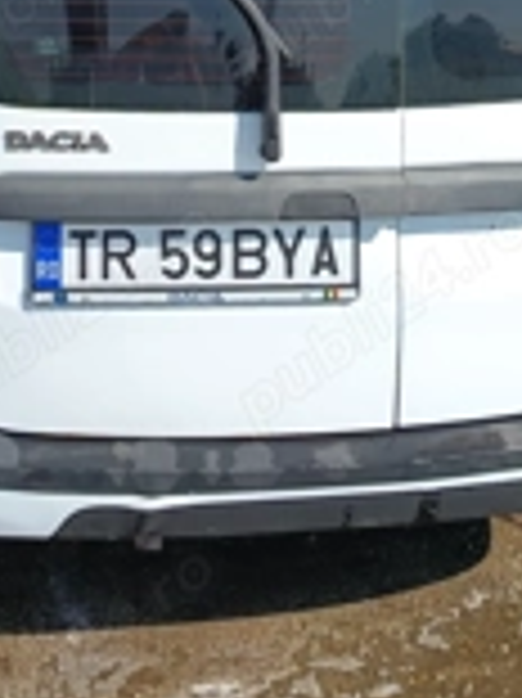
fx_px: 1248
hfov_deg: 23.6
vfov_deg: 29.7
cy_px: 45
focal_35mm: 62
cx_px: 225
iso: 51
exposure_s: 1/600
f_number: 1.7
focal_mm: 5.24
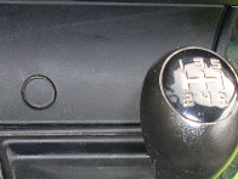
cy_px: 157
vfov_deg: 12.2
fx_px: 832
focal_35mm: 121
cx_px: 63
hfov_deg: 16.2
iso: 64
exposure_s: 1/30
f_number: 2.8
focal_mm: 6.2
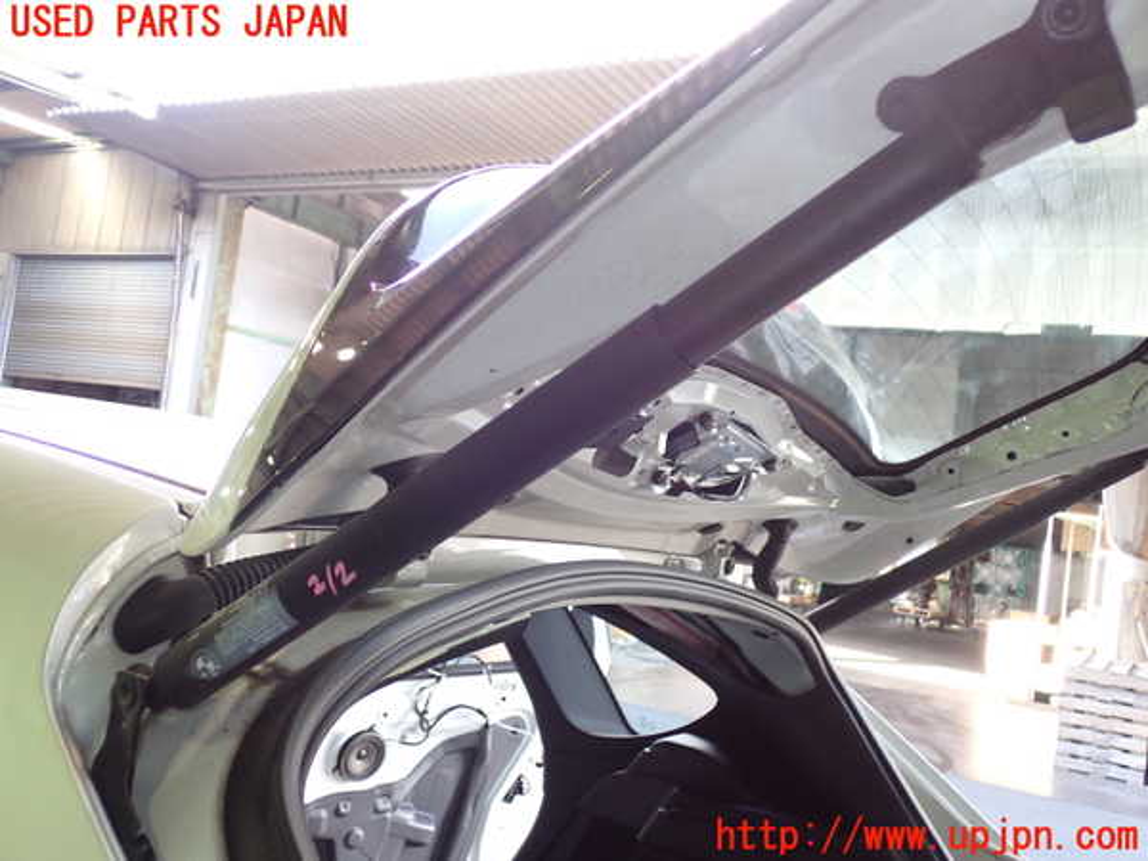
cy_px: 430
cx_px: 574
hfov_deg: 51.4
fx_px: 1194
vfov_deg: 39.7
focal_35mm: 36
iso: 200
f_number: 2.5
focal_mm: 6.37
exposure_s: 1/40
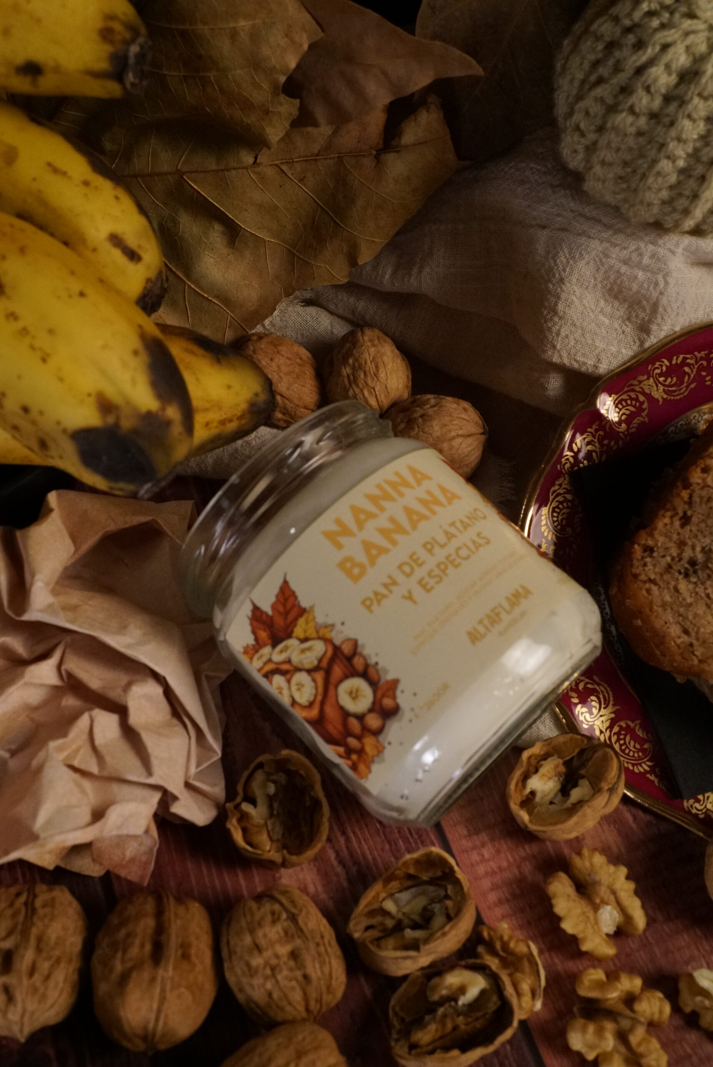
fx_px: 1187
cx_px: 356
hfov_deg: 33.4
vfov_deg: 48.4
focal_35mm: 40
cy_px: 534
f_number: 13
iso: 6400
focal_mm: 40
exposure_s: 1/100
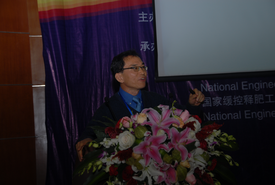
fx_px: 528
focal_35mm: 69
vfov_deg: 19.8
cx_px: 138
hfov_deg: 29.2
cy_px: 92
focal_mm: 46
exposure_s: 1/60
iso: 100
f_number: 5
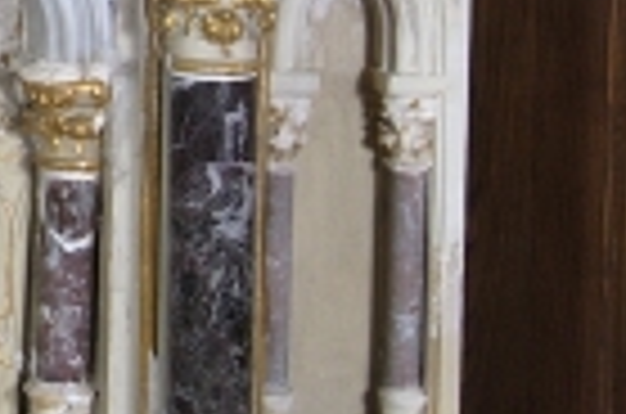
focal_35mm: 199
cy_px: -220
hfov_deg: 9.7
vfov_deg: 6.8
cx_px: -581
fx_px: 3452
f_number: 14
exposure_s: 1/30
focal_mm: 24
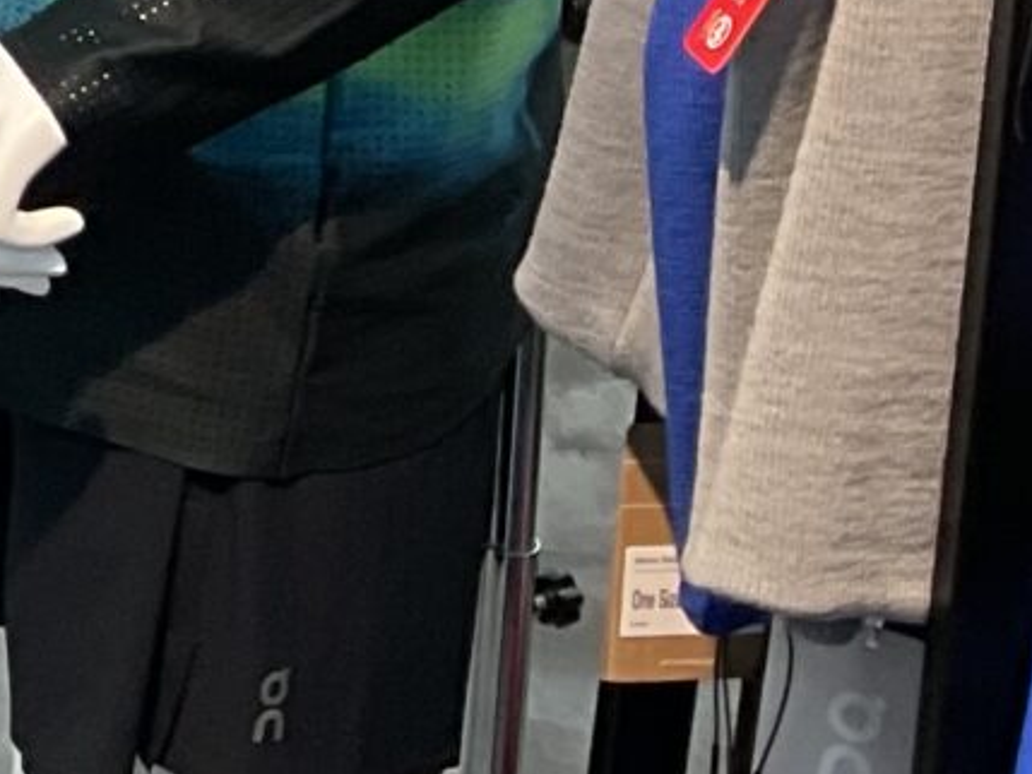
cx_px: -1347
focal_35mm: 173
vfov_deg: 7.8
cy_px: -1264
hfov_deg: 10.1
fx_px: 5159
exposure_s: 1/120
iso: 50
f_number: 1.8
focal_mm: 3
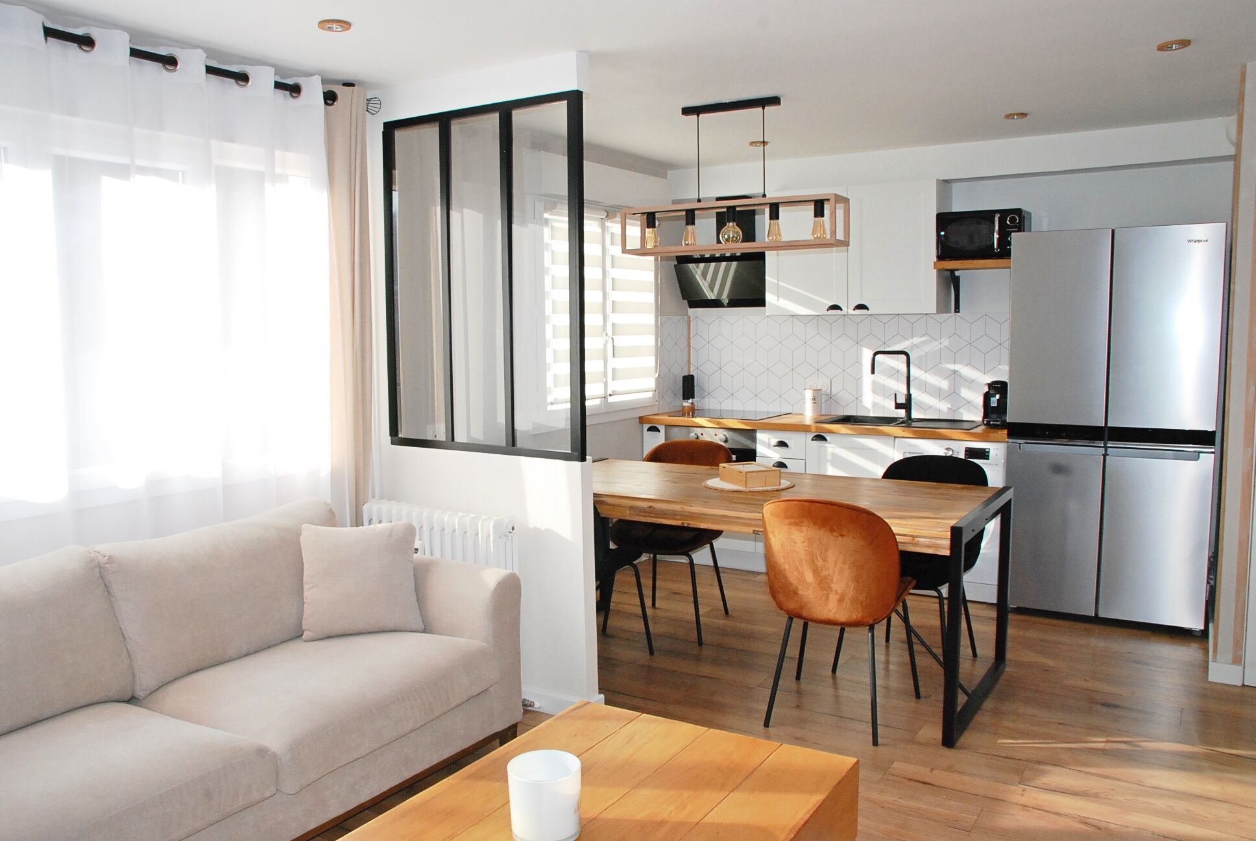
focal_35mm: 27
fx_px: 943
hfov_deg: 67.3
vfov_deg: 48.0
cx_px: 628
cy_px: 420
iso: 640
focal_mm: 18
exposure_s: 1/200
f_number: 13
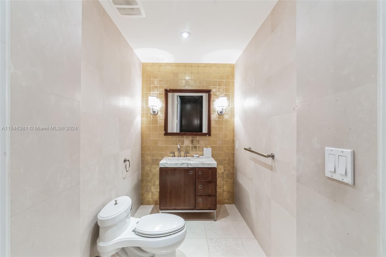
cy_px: 128
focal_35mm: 16
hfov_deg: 96.7
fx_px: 172
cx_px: 193
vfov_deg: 73.7
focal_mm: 16
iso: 400
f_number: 8
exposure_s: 1/5
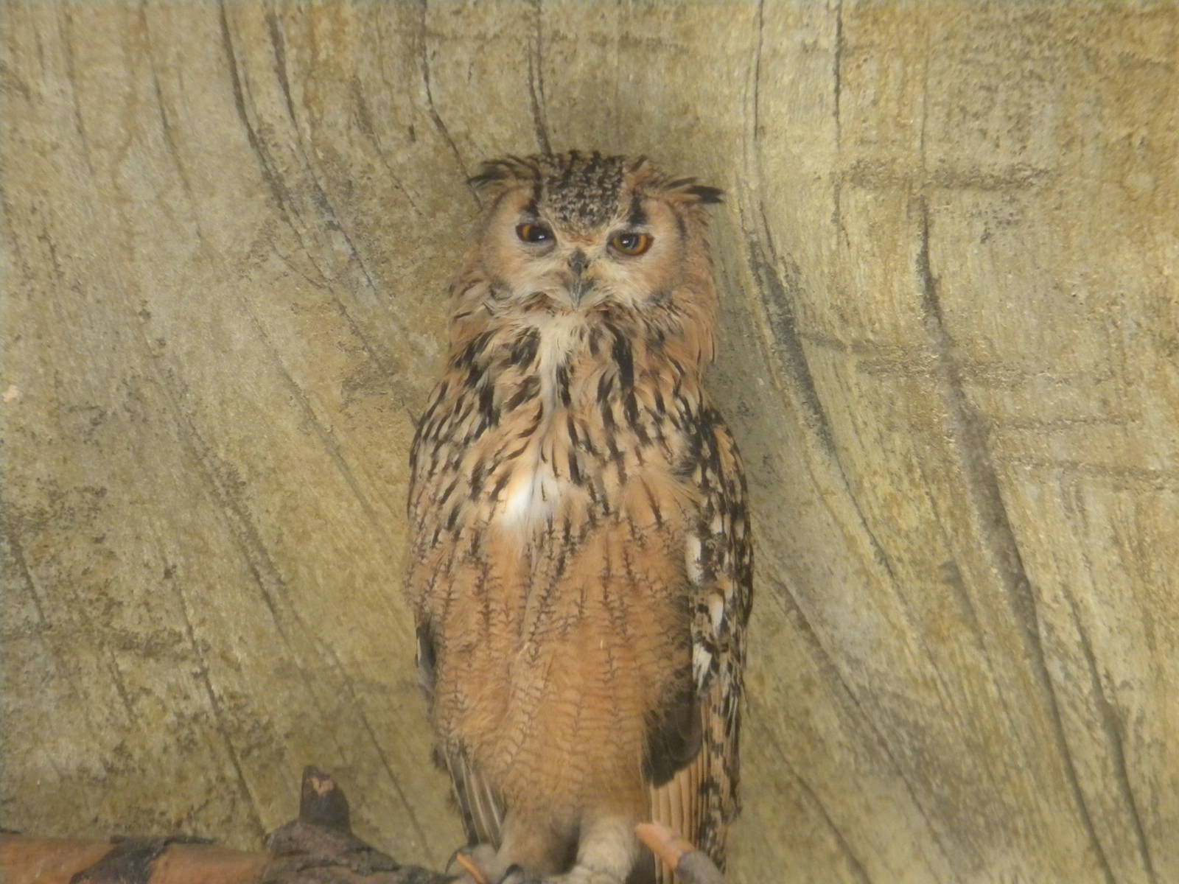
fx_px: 5041
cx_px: 590
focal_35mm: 148
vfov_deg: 10.0
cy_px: 442
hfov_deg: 13.3
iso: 400
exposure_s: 1/51.2
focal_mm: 26.8
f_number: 5
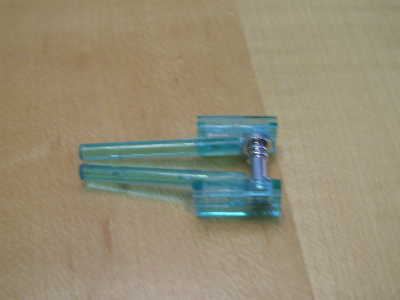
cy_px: 153
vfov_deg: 31.5
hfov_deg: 41.2
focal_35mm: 46
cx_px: 202
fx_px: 531
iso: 160
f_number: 3
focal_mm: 7.6
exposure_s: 1/15
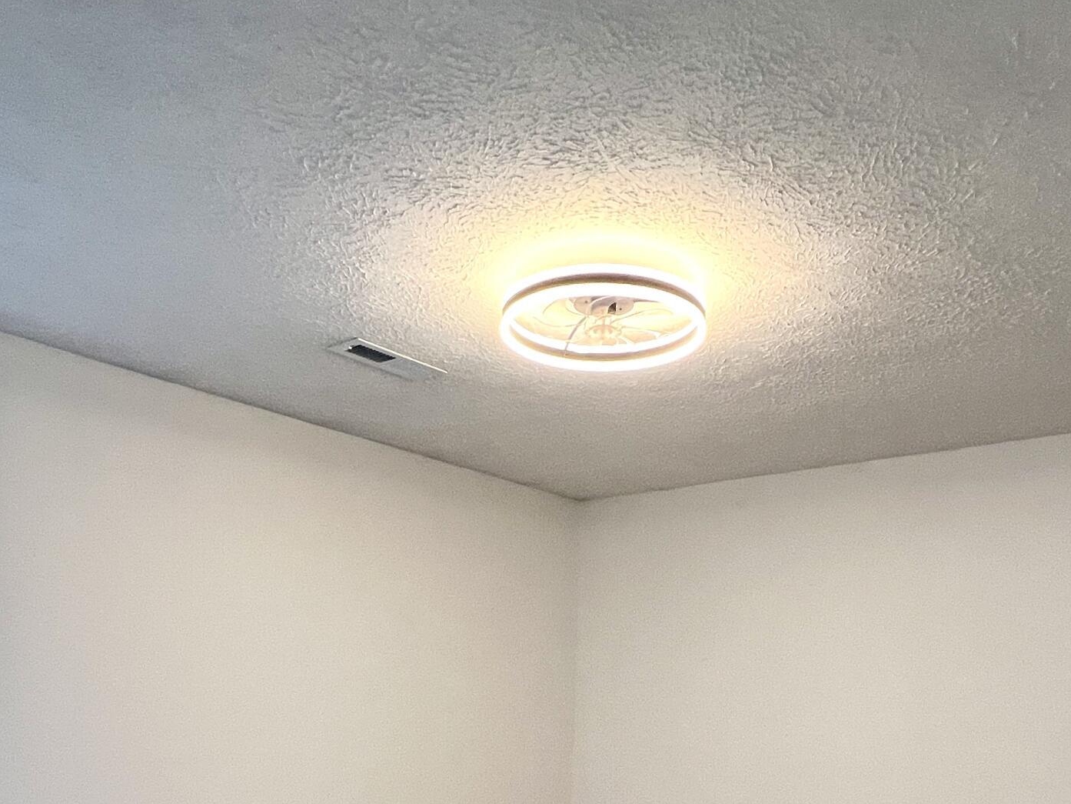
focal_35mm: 28
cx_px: 562
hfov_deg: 63.4
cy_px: 673
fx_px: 866
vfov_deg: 46.4
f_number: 1.8
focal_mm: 1.57
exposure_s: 1/72
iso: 250
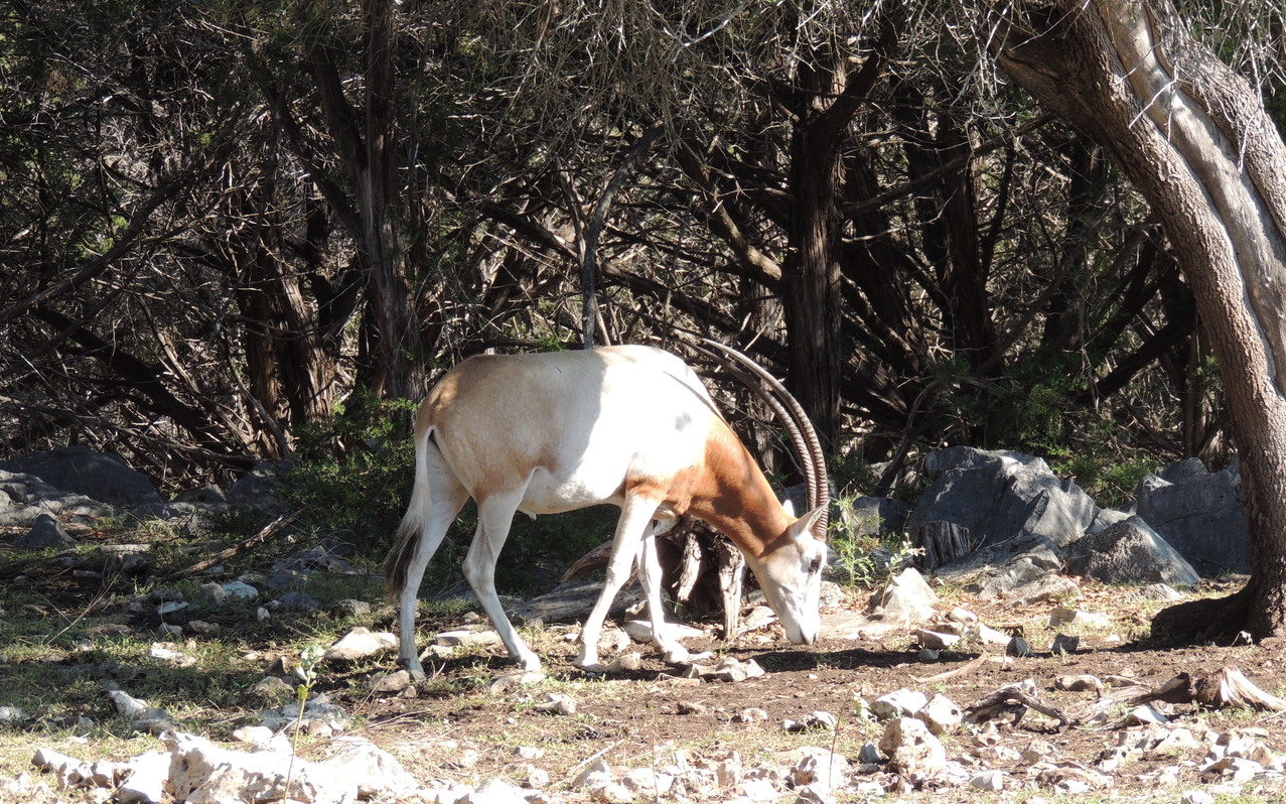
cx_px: 642
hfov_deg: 8.8
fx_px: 8376
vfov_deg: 5.5
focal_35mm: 239
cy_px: 443
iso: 140
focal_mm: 40.1
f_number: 4.6
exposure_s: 1/200
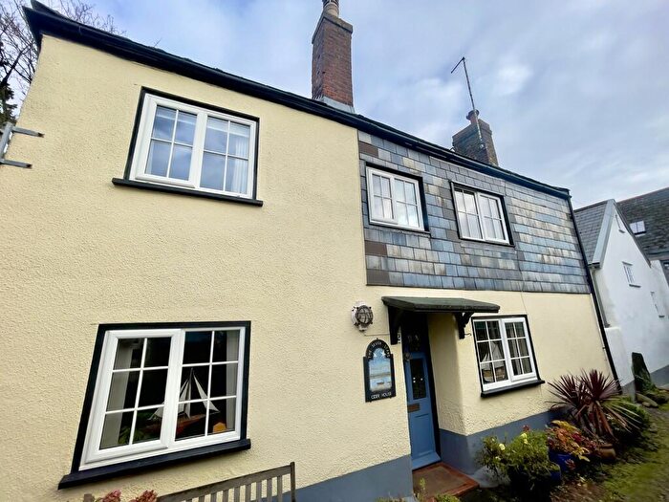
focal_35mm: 13
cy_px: 251
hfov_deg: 106.2
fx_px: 251
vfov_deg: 89.9
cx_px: 334
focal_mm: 1.54
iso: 25
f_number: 2.4
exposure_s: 1/448
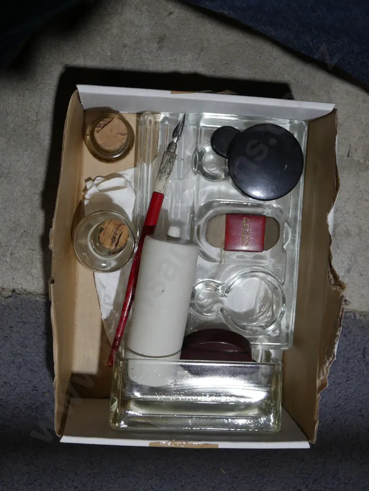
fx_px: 653
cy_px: 246
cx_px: 184
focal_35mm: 46
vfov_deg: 41.2
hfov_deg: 31.5
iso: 200
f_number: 5.1
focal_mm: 23
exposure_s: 1/60
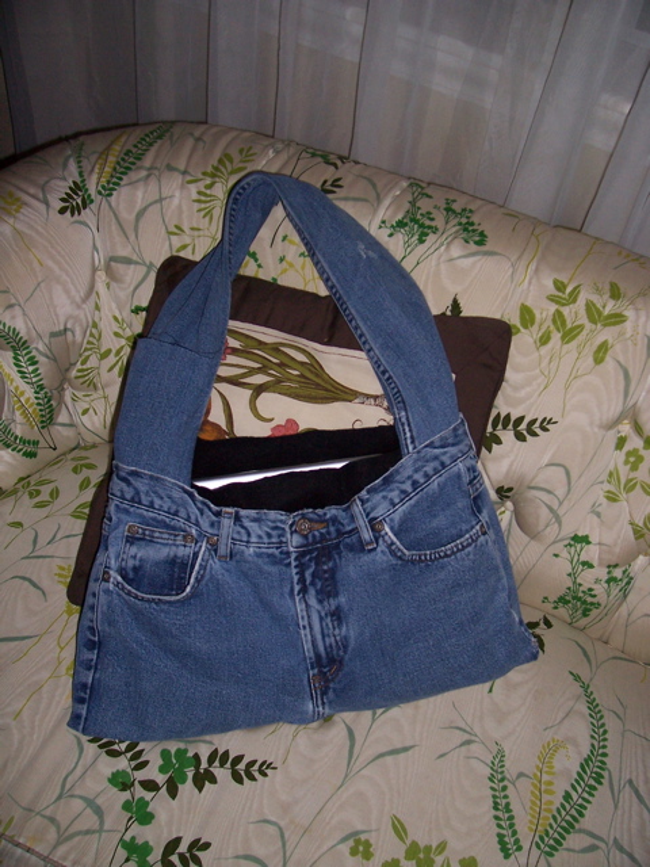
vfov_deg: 54.0
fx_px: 851
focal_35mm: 34
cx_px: 325
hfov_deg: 41.8
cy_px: 434
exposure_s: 1/60
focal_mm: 5.6
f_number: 2.7
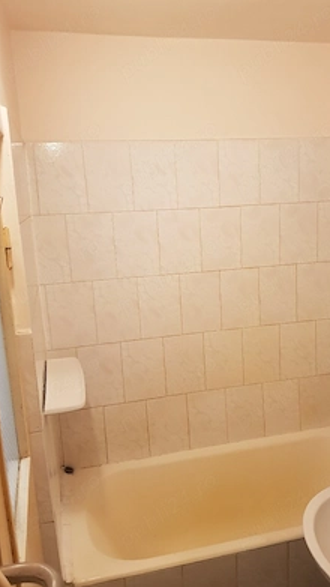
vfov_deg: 66.1
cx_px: 198
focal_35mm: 29
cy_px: 294
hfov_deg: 40.0
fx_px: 451
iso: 250
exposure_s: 1/25
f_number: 1.7
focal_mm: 4.2
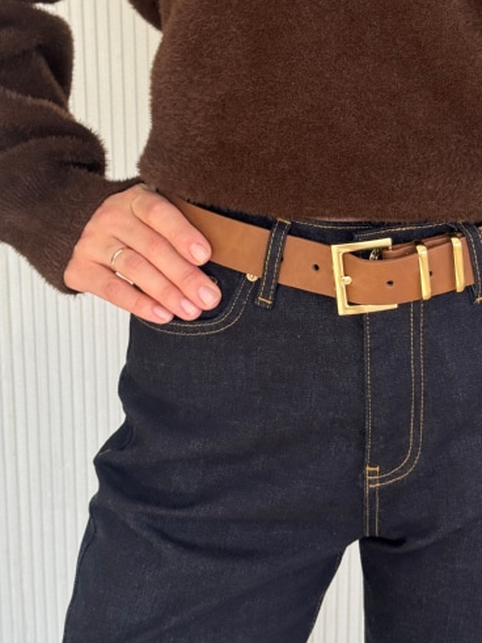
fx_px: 1412
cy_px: 204
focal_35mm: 76
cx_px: 344
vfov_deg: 25.5
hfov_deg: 19.3
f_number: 1.78
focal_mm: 6.76
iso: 64
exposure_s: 1/399
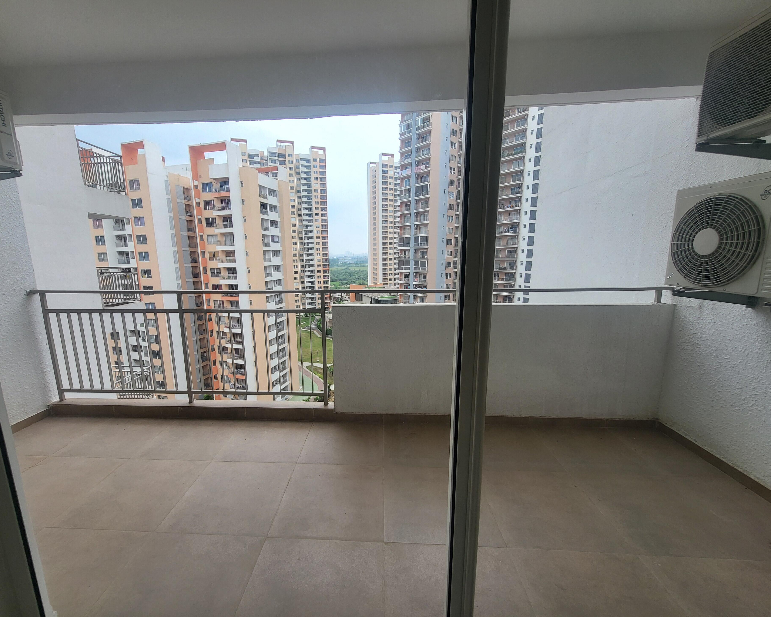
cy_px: 314
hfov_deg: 100.6
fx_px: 319
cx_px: 360
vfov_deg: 88.0
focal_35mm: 14
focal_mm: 1.74
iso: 32
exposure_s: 1/103
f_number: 2.2
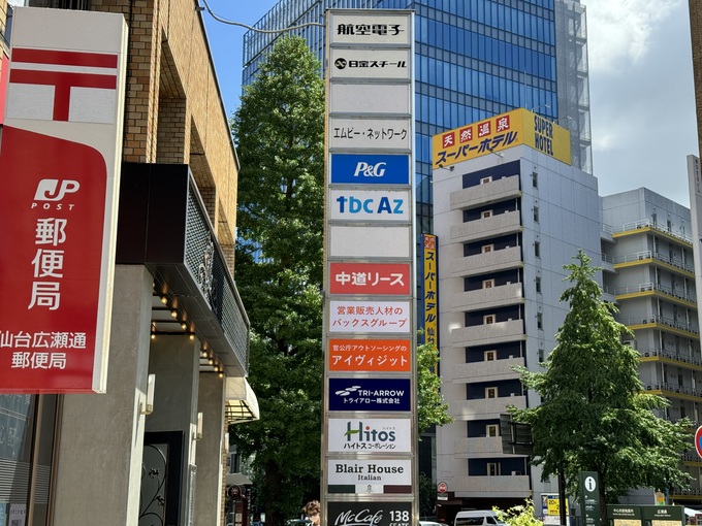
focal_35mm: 48
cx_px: 351
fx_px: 973
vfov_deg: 30.3
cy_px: 263
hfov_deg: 39.7
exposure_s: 1/1427
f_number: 1.78
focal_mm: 6.76
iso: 64
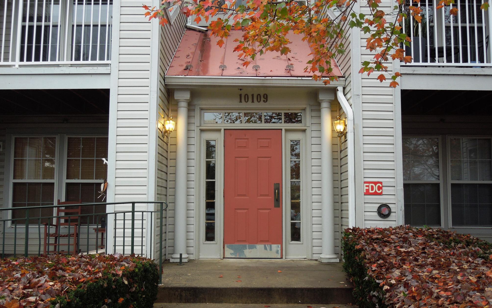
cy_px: 151
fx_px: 510
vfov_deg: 33.6
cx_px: 247
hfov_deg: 51.5
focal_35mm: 38
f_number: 3.7
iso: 110
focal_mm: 6.3
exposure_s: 1/50
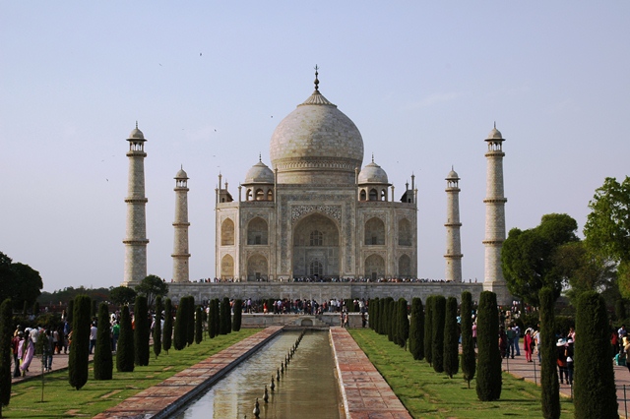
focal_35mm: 63
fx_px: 1102
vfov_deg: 21.5
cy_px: 210
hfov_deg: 31.9
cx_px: 315
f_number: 10
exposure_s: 1/320
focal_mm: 42
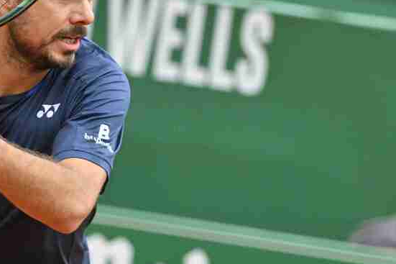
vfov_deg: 2.0
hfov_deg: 3.0
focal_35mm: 686
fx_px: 7543
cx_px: -33
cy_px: 97
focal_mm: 210
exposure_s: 1/3200
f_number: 5
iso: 1600
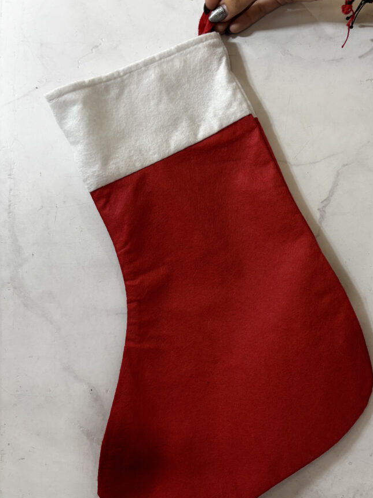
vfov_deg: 58.4
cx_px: 222
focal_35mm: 31
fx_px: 445
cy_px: 250
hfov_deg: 45.2
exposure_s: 1/100
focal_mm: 5.96
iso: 100
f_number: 1.6
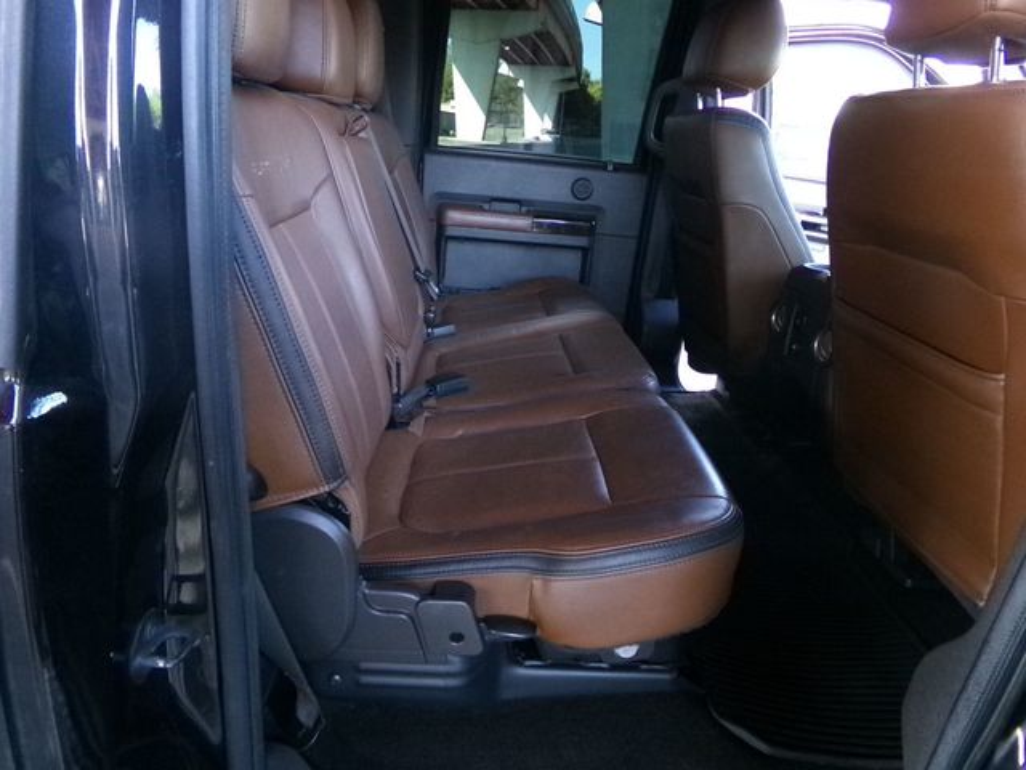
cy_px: 385
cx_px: 513
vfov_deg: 56.8
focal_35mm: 24
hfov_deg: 71.6
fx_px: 711
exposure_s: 1/60
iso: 800
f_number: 3.7
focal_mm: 4.3
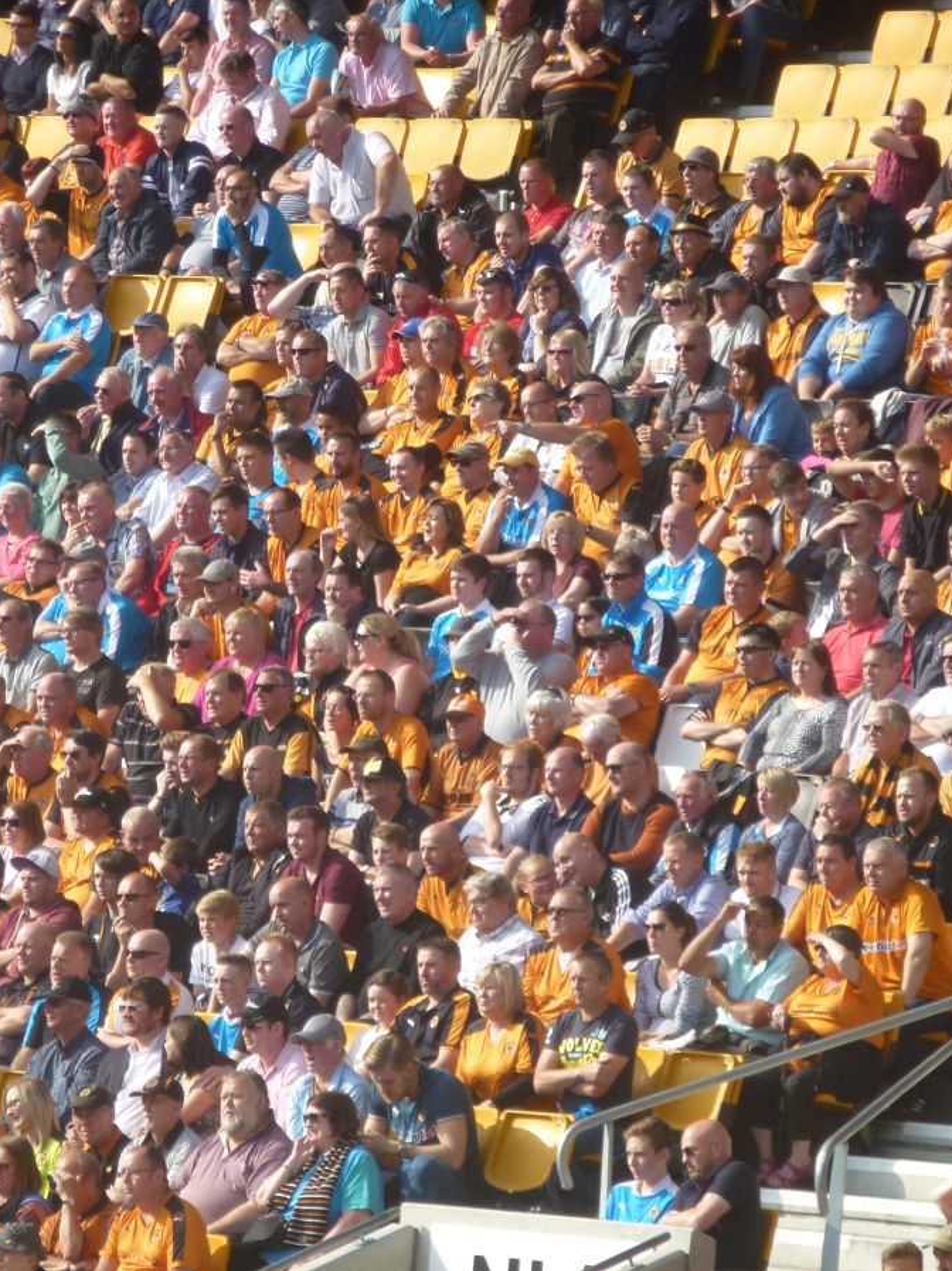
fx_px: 13063
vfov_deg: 5.6
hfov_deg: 4.2
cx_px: 337
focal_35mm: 356
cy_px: 635
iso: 125
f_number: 5.6
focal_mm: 47.7
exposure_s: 1/250
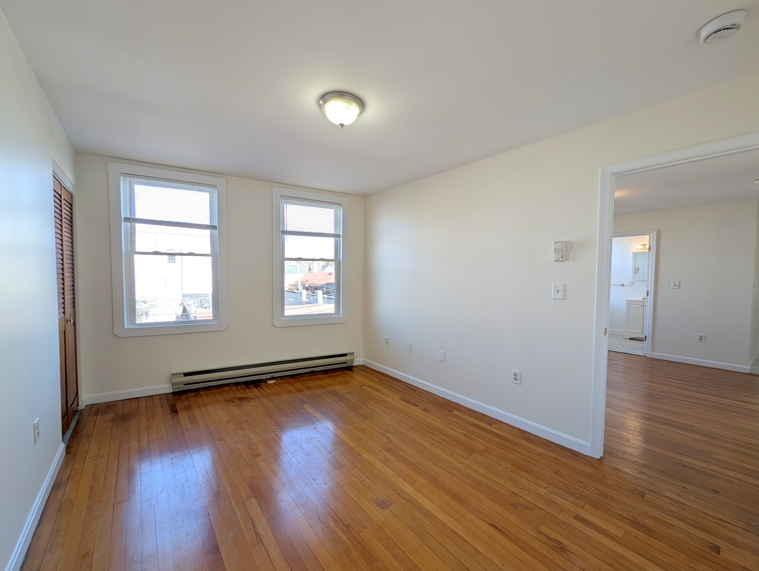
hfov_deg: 110.5
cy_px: 286
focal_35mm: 12
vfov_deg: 94.6
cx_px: 380
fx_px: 263
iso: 41
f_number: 1.95
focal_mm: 2.23
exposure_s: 1/195
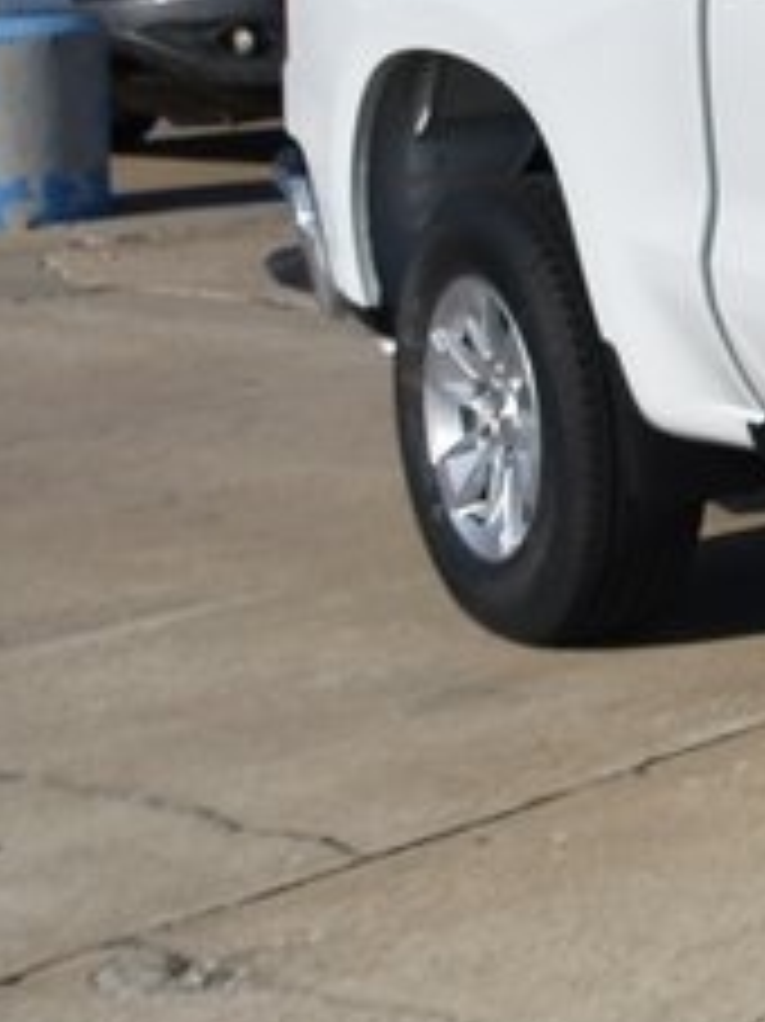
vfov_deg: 15.0
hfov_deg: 9.5
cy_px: 72
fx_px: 3834
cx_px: 2113
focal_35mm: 130
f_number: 4.5
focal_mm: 20
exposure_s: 1/1250
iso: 100
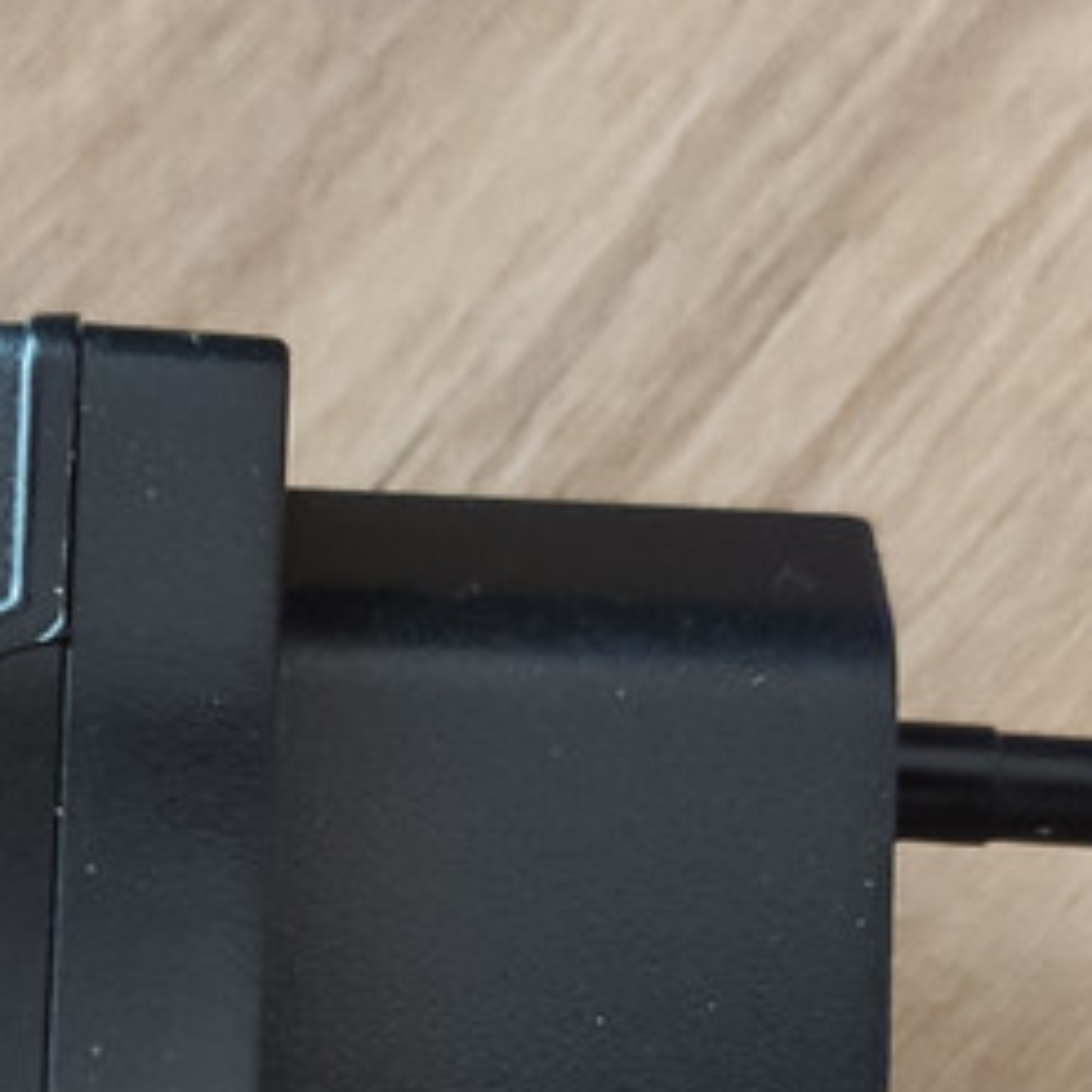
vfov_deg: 16.5
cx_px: 33
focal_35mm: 100
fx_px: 3569
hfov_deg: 17.1
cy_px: 1404
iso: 1699
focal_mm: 4.77
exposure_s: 1/20
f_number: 1.75
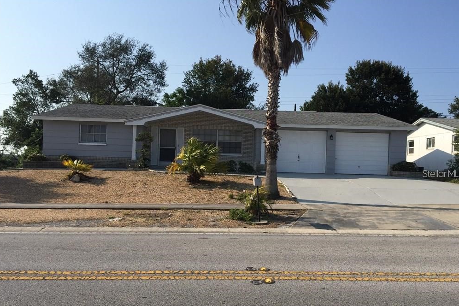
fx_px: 395
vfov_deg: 42.2
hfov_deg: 60.3
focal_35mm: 31
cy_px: 173
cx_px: 230
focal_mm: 4.15
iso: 32
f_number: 2.2
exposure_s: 1/2326
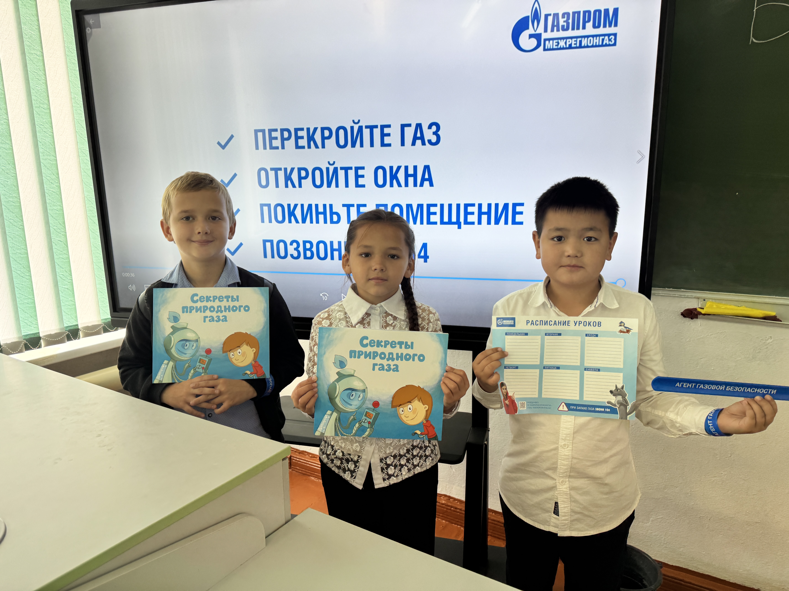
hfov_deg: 71.6
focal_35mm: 24
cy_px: 296
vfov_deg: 56.8
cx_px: 394
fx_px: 547
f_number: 1.78
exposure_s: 1/90
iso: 80
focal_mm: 6.76
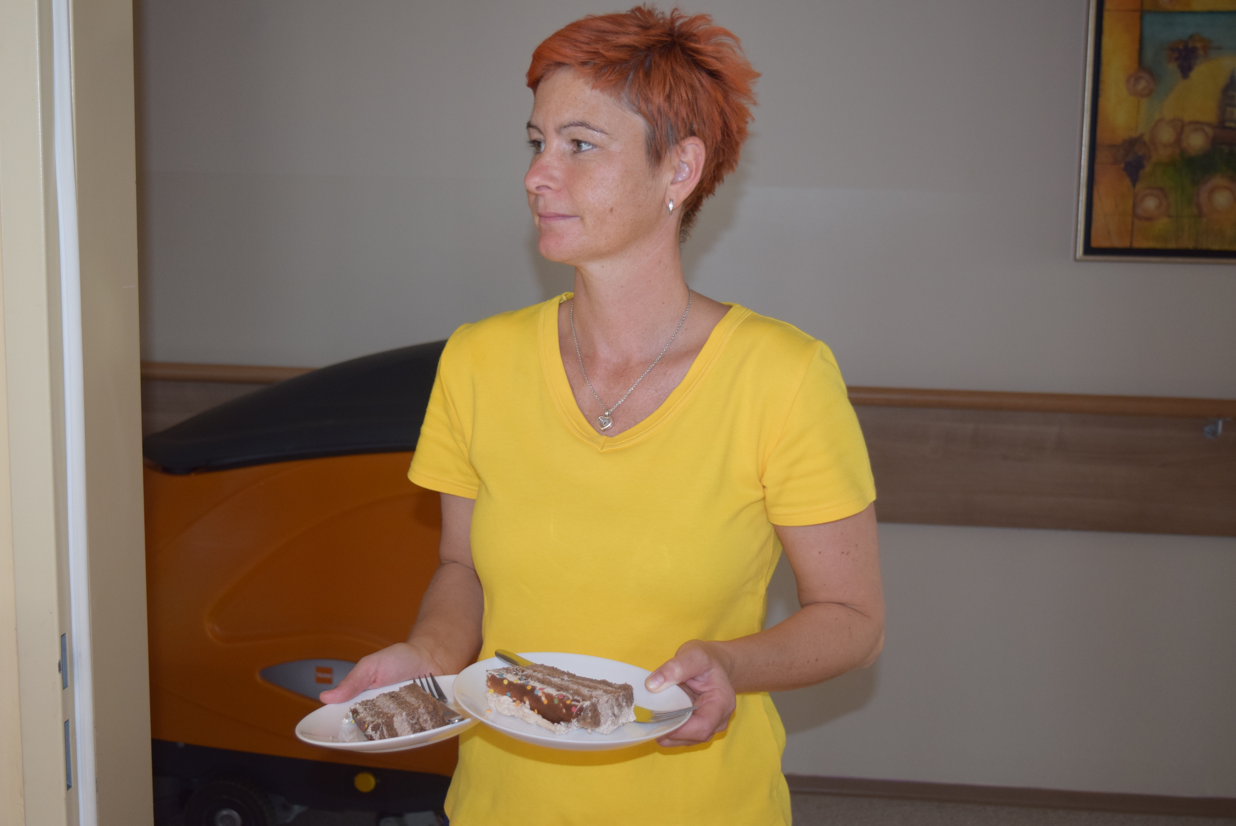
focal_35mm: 46
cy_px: 413
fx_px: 1598
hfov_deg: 42.3
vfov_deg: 29.0
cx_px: 618
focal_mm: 31
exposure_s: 1/80
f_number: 4.5
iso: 800
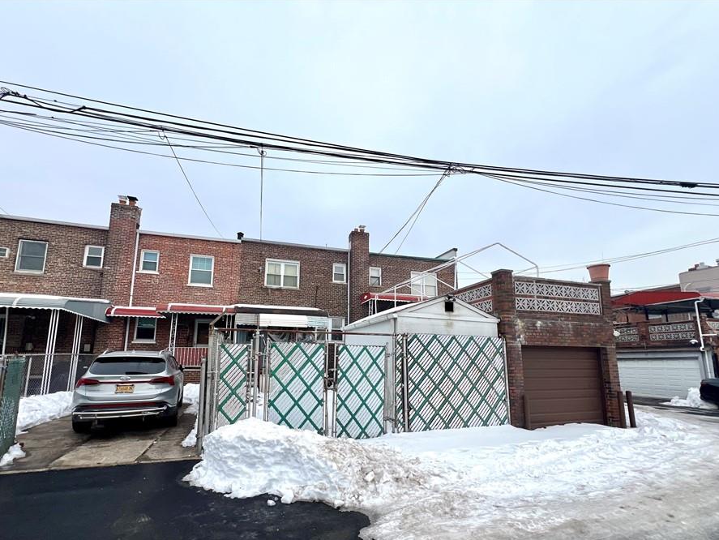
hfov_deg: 98.1
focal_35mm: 15
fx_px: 312
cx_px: 350
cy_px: 309
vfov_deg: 81.3
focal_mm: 1.57
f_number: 1.8
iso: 32
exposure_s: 1/332
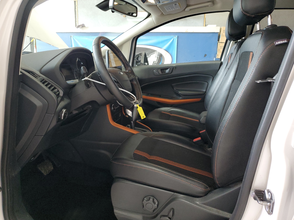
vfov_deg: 53.1
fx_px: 221
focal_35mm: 26
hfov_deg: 67.3
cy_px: 110
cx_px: 147
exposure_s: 1/60.2
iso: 150
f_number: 1.5
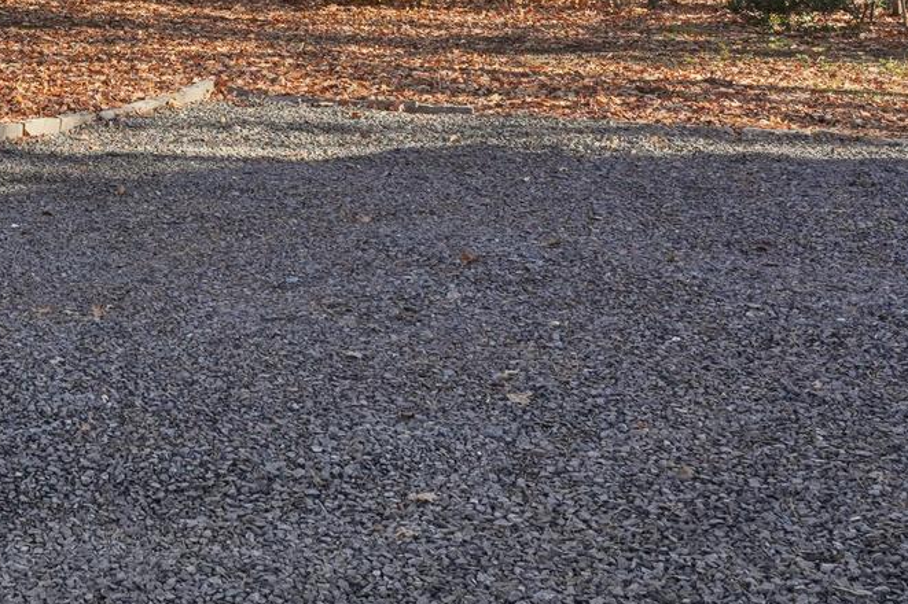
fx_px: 1633
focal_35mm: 65
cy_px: -54
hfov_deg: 28.7
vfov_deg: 20.1
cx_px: -44
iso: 500
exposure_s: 1/320
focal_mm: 20.9
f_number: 8
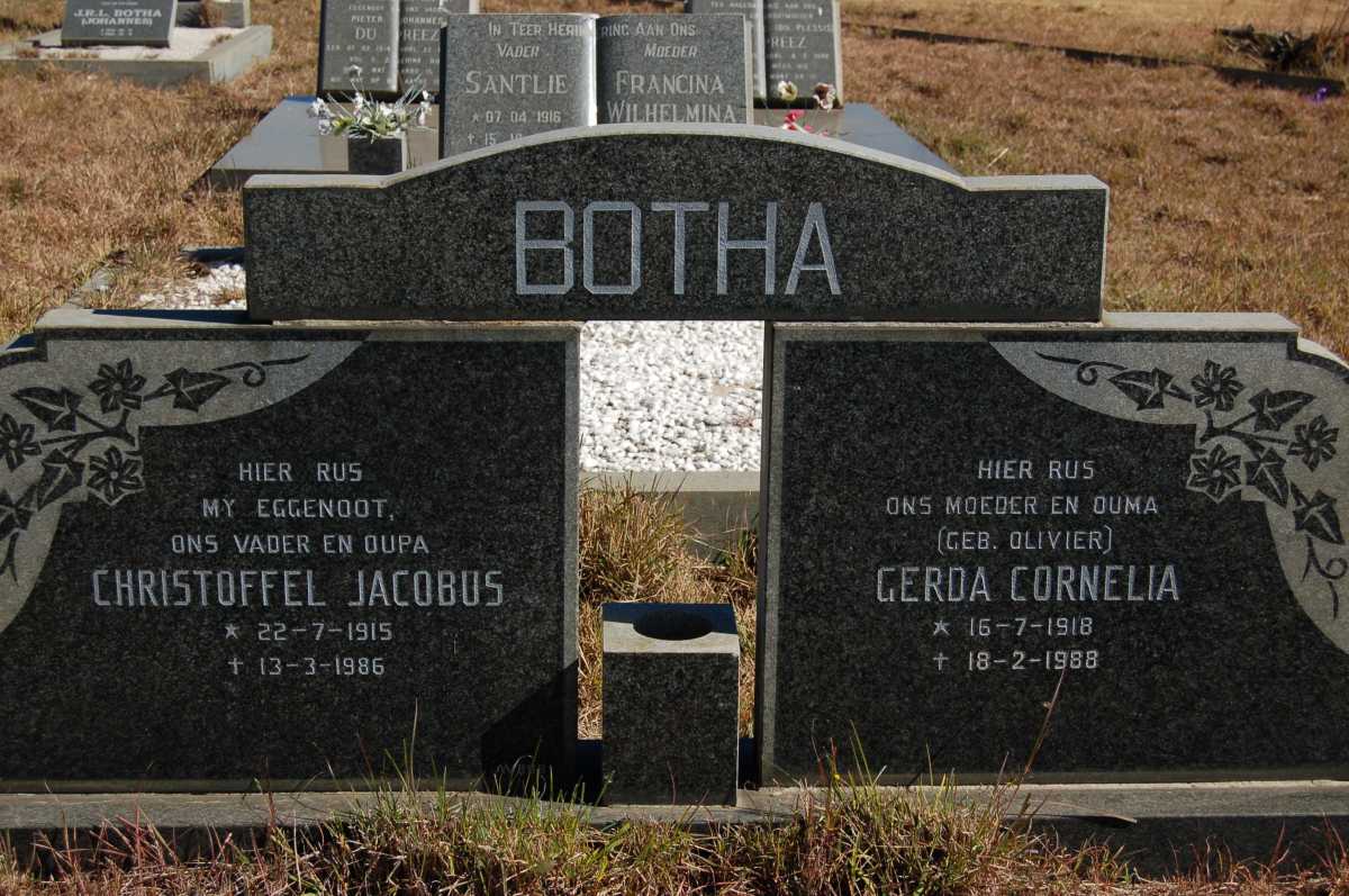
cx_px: 674
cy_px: 448
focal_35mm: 57
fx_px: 2133
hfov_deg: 35.1
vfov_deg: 23.7
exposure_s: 1/500
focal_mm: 38
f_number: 6.3
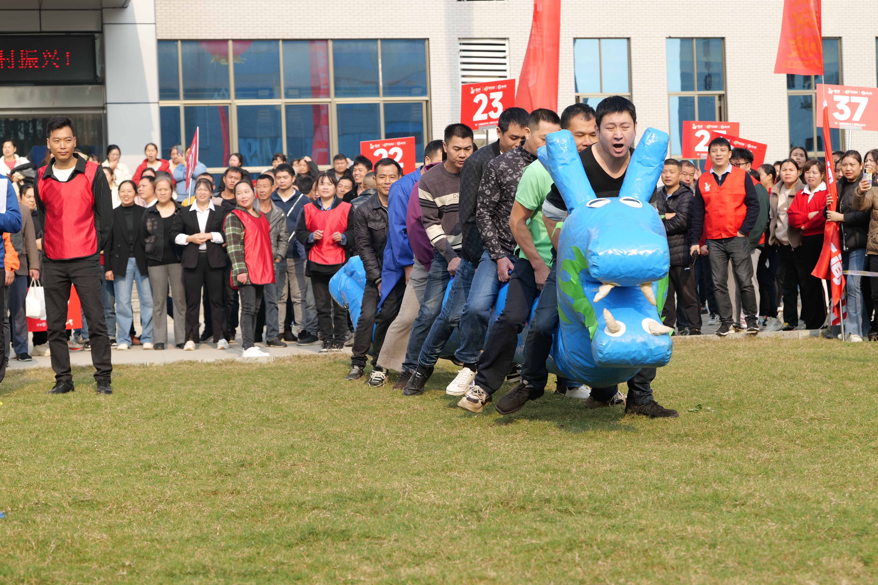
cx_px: 496
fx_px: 1878
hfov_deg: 26.3
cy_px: 298
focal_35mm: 77
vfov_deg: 17.7
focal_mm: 68
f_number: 5.6
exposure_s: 1/320
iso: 160
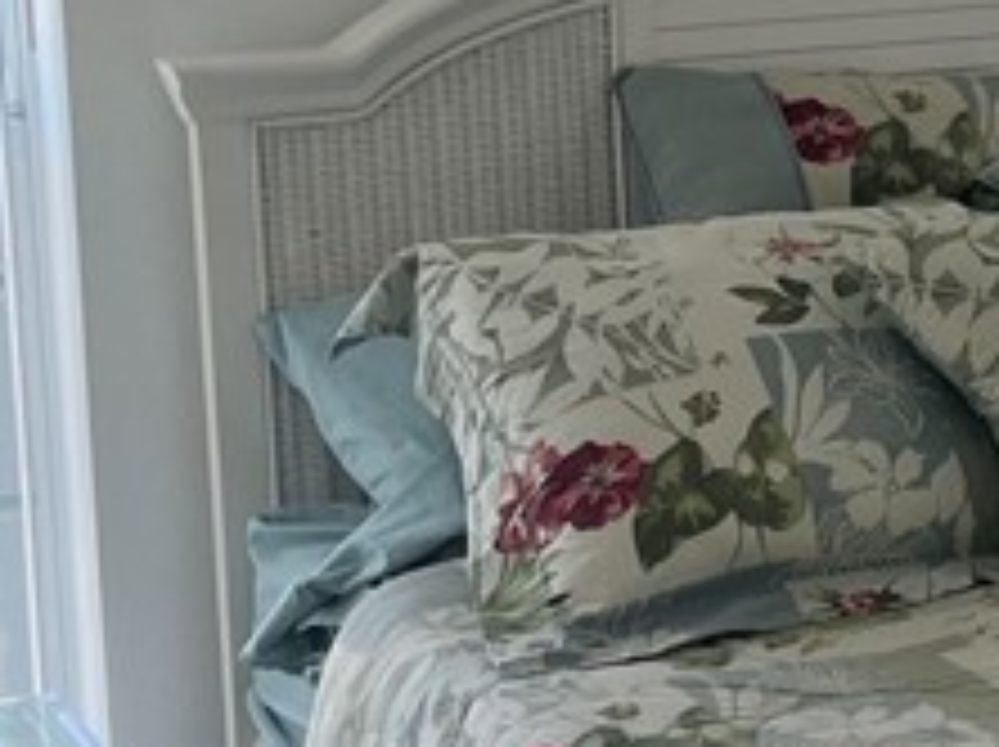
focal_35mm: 120
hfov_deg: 15.6
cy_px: 238
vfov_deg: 12.3
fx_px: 3459
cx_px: 1328
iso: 64
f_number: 1.6
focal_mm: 5.1
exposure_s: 1/158
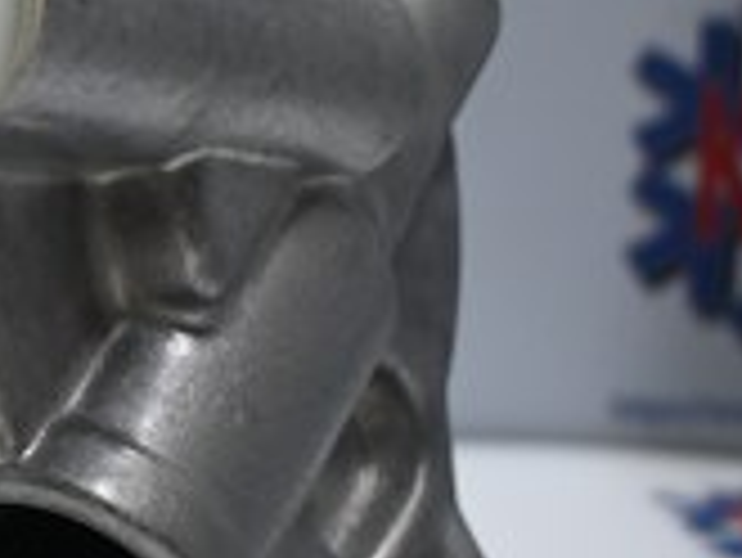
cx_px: -400
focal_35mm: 184
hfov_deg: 10.4
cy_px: 171
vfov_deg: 8.1
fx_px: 3942
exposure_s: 1/60
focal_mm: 35
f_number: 5.3
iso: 720
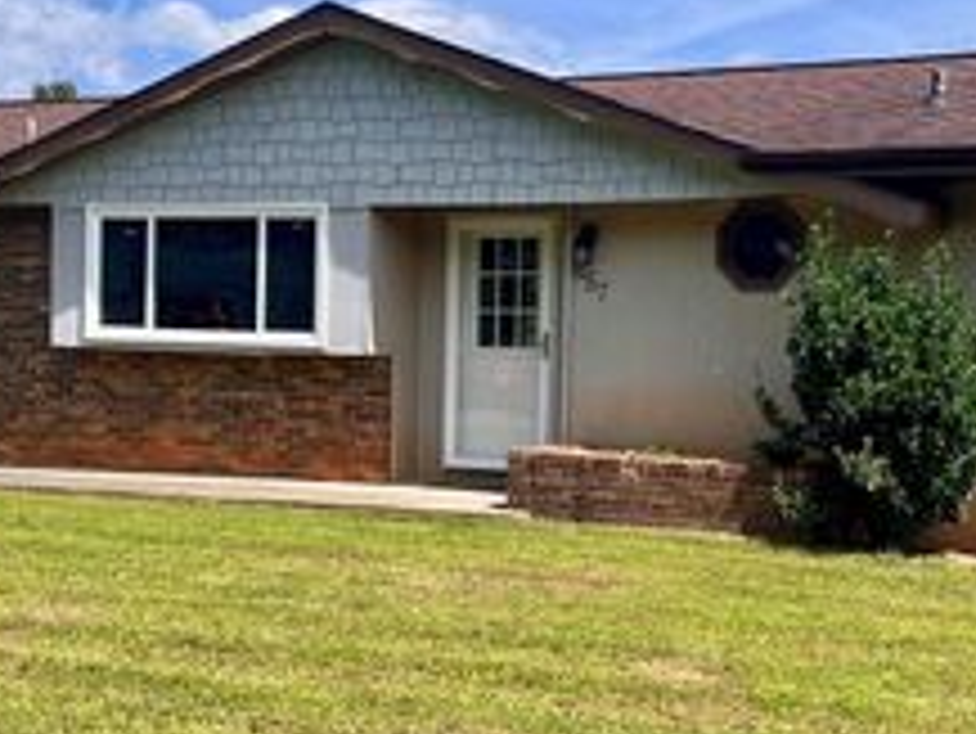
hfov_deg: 32.1
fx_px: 1693
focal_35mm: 60
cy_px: 390
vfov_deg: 24.4
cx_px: 553
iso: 50
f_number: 1.6
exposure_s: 1/3215
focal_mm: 5.1
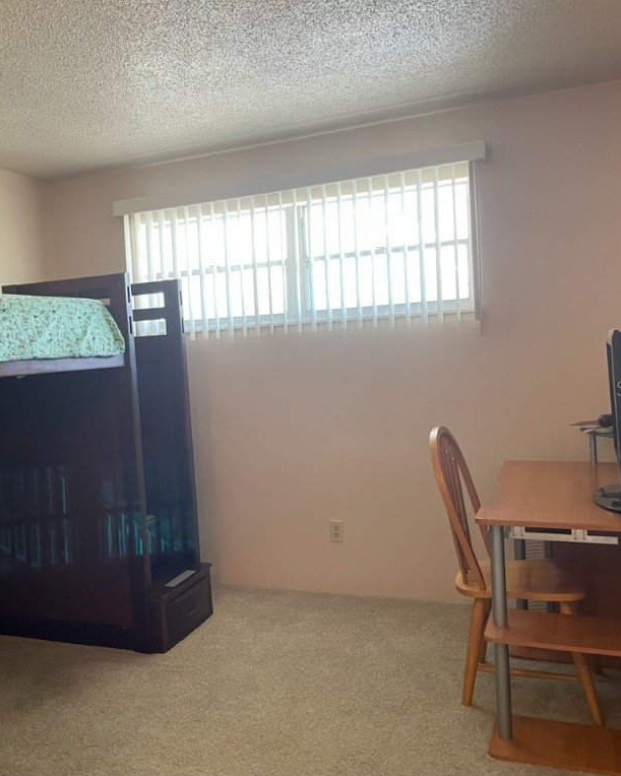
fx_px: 781
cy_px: 388
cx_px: 192
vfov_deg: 52.9
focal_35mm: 34
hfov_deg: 42.6
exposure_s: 1/60
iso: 200
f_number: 1.6
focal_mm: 4.2
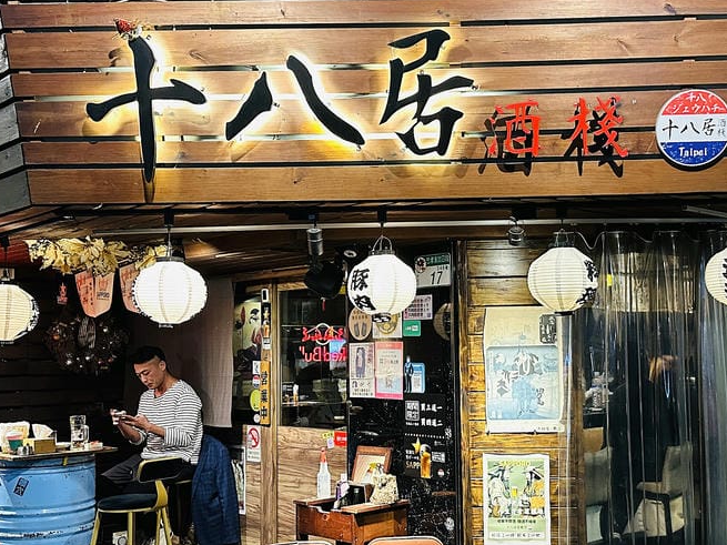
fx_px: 924
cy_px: 302
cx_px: 423
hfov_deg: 42.8
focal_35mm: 44
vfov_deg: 32.8
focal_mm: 6.86
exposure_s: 1/60
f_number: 1.78
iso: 500
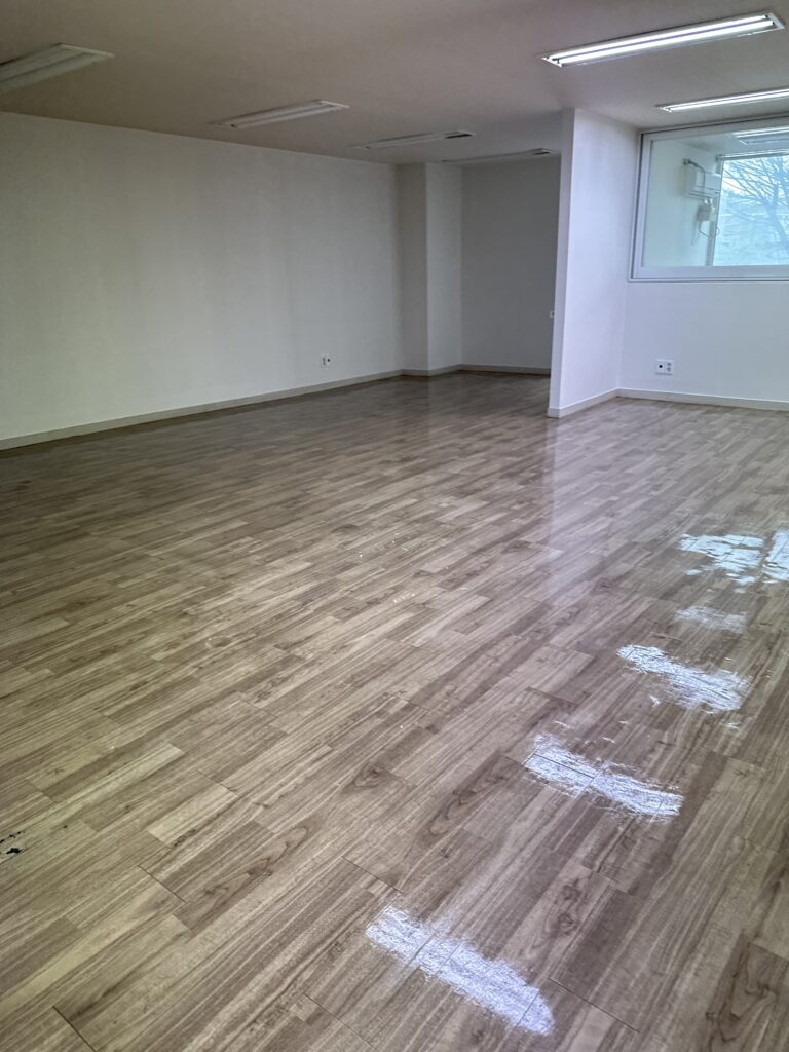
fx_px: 729
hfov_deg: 56.8
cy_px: 526
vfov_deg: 71.6
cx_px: 394
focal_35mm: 24
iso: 160
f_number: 1.78
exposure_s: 1/120
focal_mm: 6.86
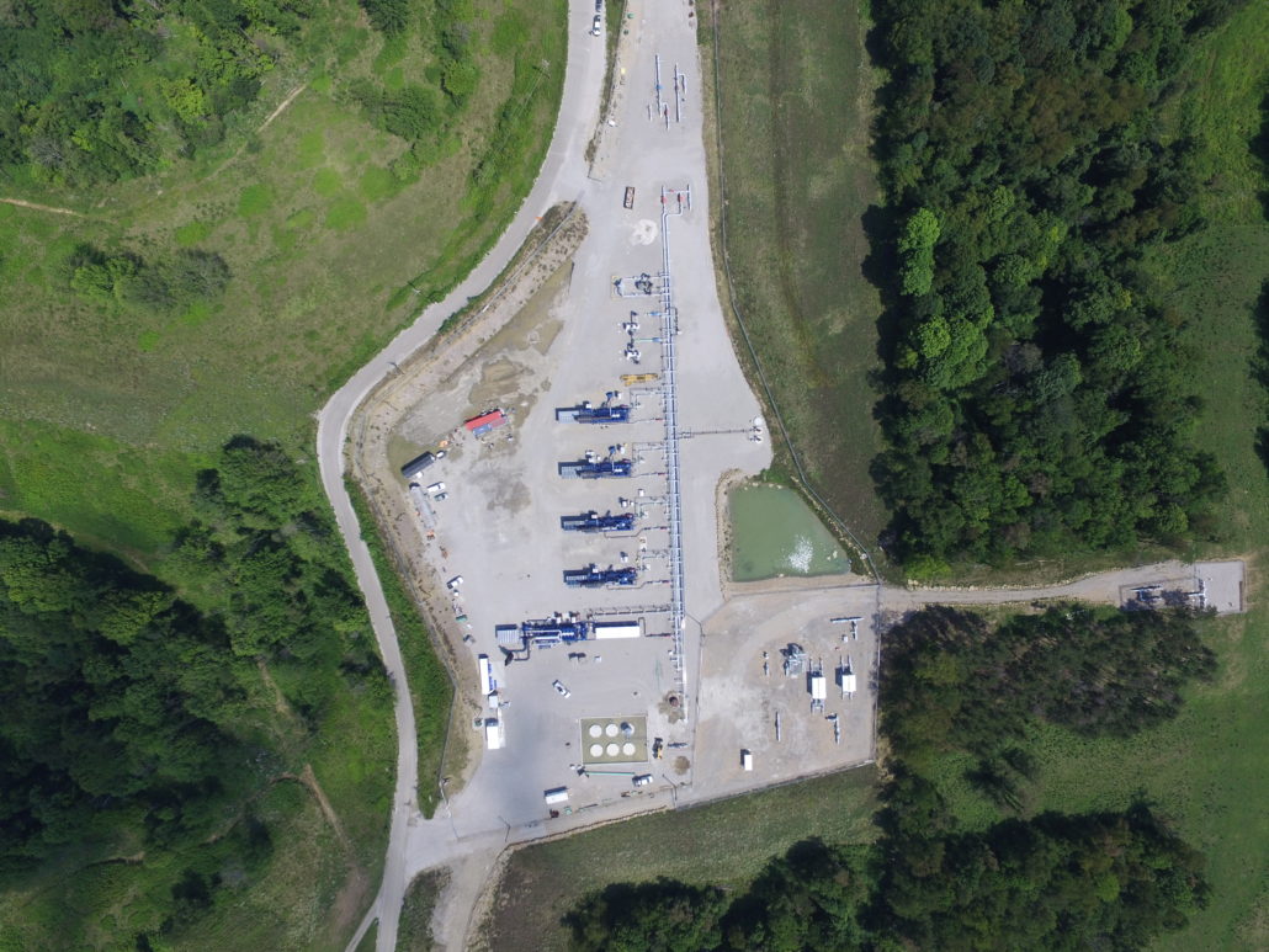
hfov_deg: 81.7
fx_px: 733
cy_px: 476
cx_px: 634
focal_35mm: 20
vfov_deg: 66.0
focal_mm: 3.61
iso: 100
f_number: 2.8
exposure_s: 1/1047
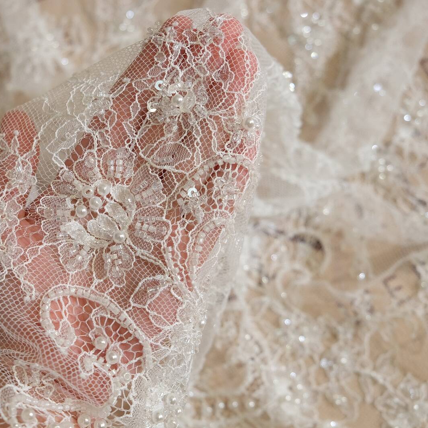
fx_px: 643
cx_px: 113
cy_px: 214
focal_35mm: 46
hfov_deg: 36.0
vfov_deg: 36.8
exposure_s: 1/140
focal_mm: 24.3
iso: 200
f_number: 4
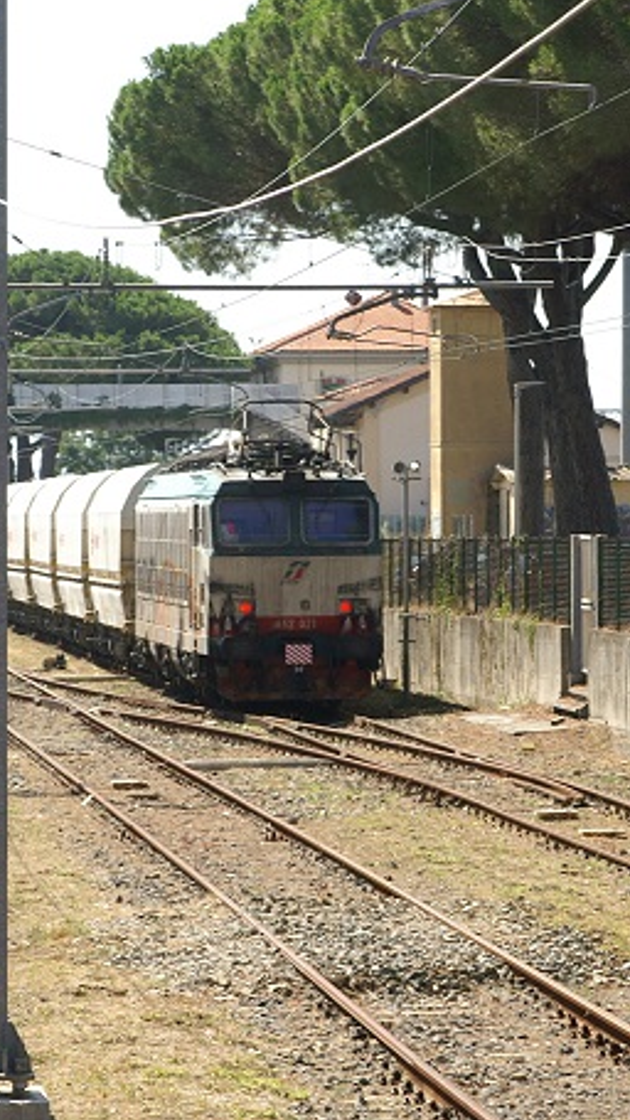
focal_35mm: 179
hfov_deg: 6.8
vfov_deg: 12.0
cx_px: 301
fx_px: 5309
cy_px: 560
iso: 200
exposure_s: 1/640
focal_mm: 75
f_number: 5
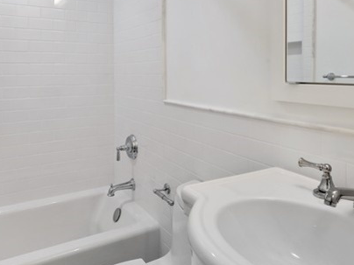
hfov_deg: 59.9
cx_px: 193
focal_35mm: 30
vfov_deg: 45.8
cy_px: 82
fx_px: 307
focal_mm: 14
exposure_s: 1/4
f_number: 11
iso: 200
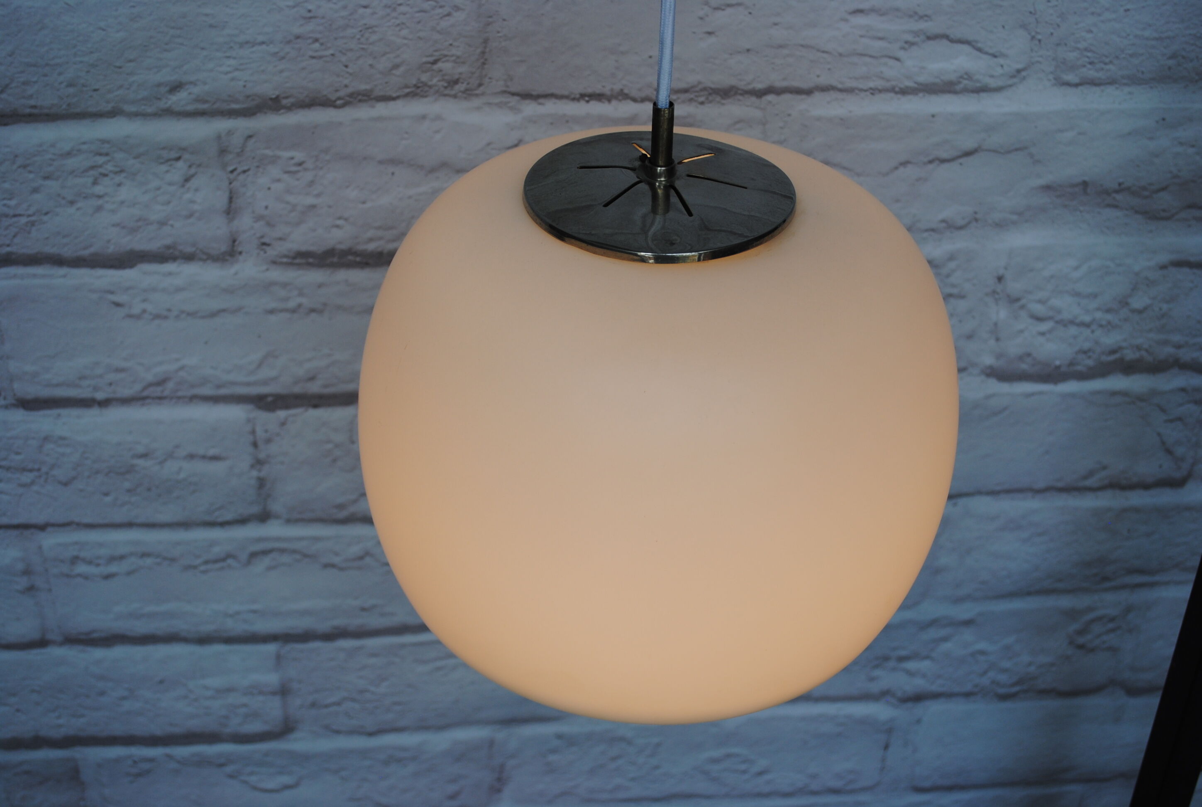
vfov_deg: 26.6
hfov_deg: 38.8
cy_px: 404
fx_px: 1706
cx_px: 601
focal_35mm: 51
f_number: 5.6
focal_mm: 34
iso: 125
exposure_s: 1/125
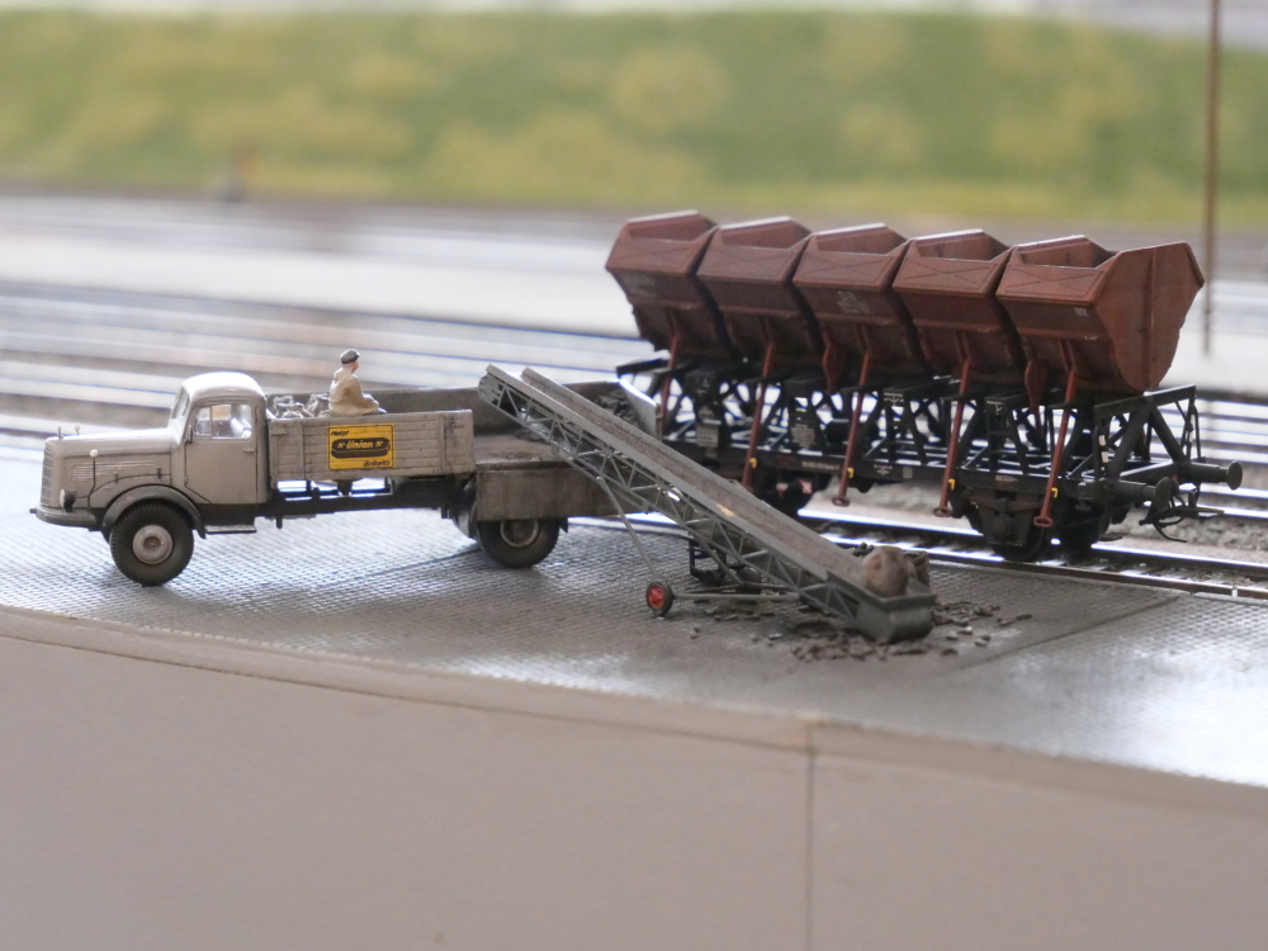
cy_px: 476
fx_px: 3883
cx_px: 634
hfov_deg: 18.5
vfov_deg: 14.0
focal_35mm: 106
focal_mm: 53
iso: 3200
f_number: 5.6
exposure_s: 1/125
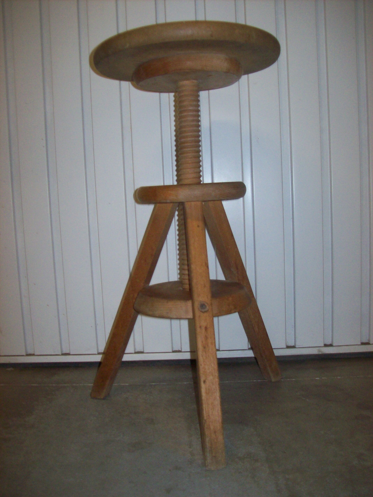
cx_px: 186
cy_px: 248
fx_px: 518
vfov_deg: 51.4
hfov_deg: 39.6
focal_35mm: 36
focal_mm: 6
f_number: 2.7
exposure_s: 1/64
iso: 200
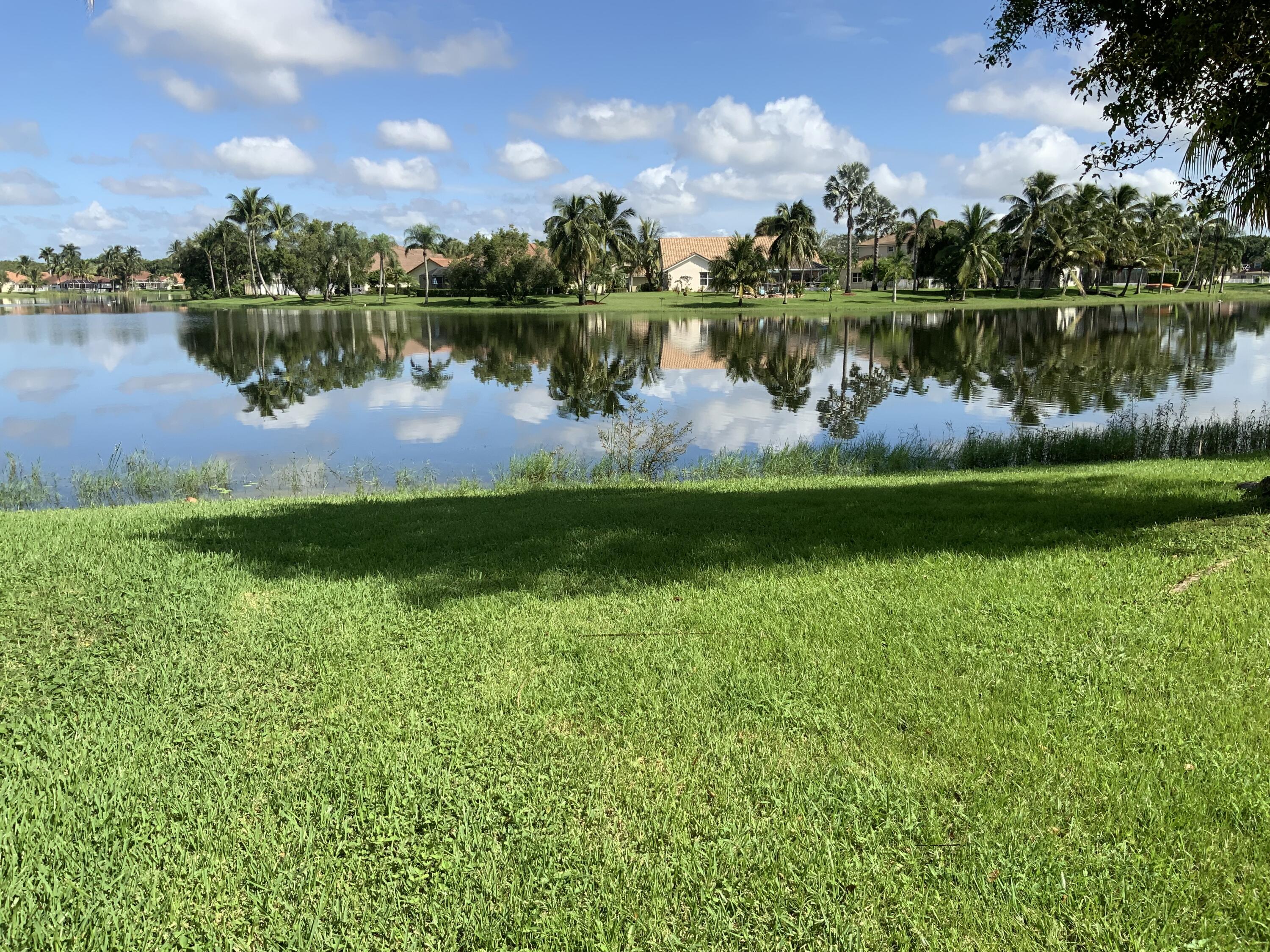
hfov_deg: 61.7
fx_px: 1064
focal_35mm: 29
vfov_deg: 48.2
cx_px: 635
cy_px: 476
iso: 16
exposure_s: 1/1786
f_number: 1.8
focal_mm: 3
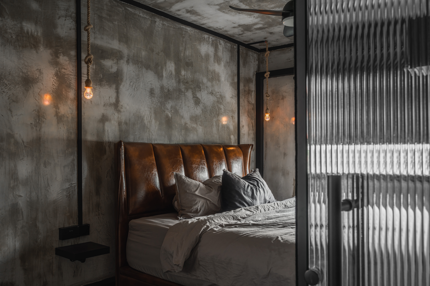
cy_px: 143
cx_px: 215
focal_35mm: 32
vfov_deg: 40.5
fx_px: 388
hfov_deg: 58.0
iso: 100
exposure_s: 1/2
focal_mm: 32.5
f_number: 9
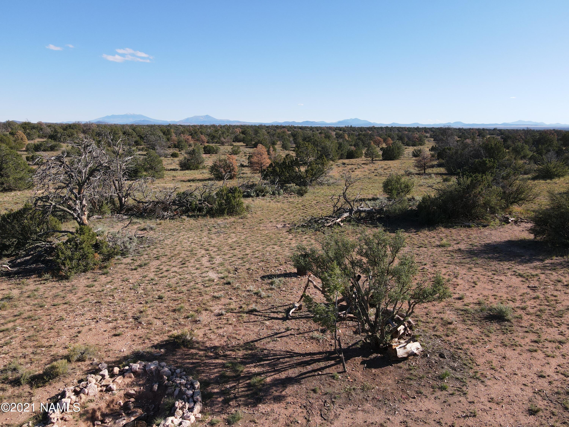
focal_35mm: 24
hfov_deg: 71.6
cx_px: 284
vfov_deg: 56.8
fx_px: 394
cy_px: 214
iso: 100
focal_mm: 4.5
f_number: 2.8
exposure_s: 1/500
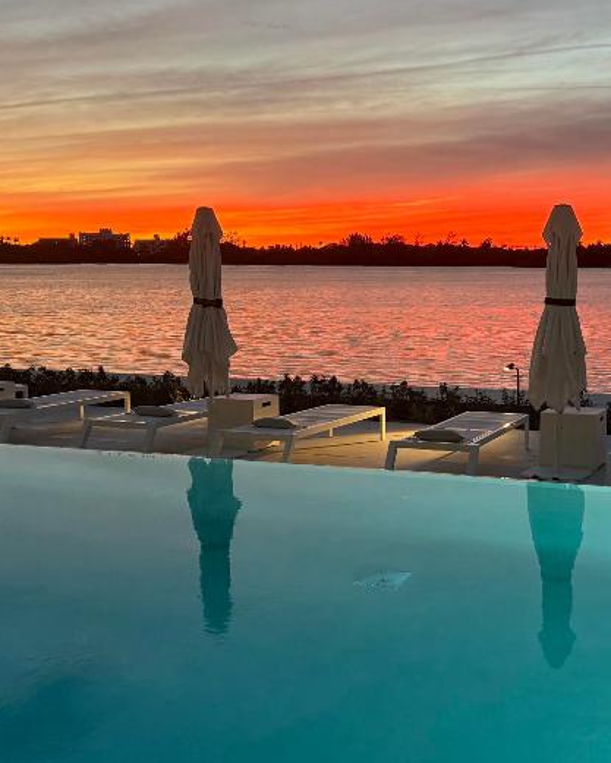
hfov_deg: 32.1
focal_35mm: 46
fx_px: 1039
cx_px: 459
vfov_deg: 40.3
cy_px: 417
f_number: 1.78
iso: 400
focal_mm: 6.76
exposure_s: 1/59
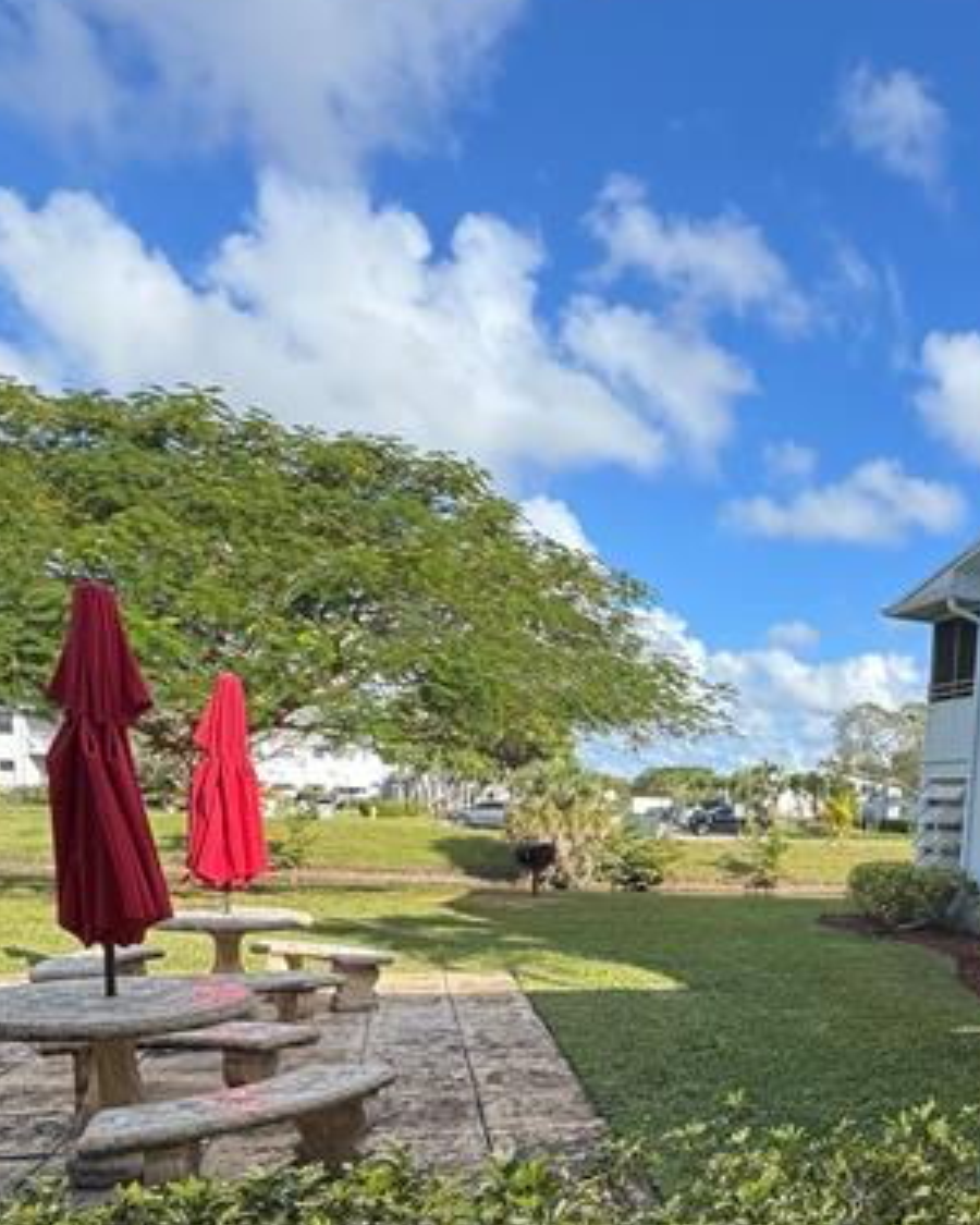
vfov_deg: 58.4
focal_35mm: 28
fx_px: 1015
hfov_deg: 48.9
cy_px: 944
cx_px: 768
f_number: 2.2
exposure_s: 1/1178
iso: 50
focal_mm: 2.22
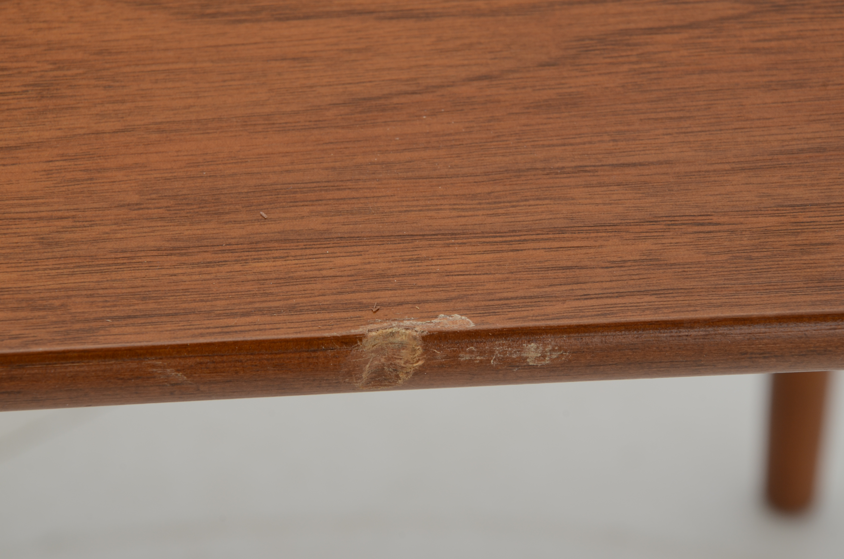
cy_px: 280
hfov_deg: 13.1
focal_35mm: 158
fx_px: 3685
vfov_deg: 8.7
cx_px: 422
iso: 200
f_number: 11
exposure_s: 1/125
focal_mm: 105
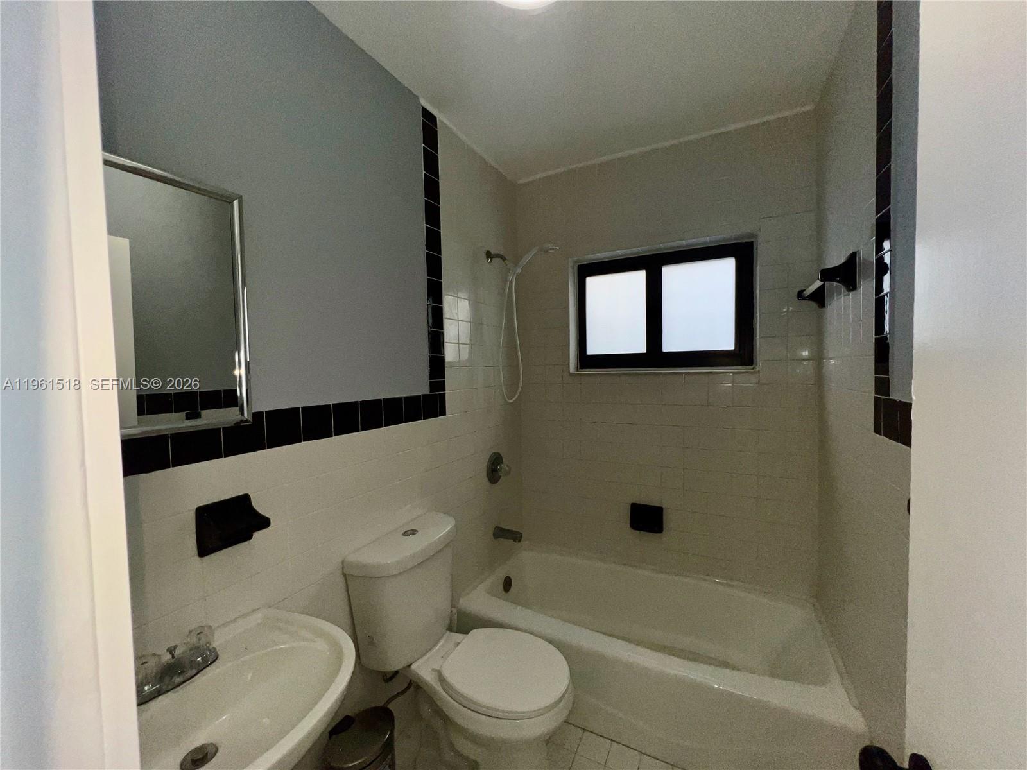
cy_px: 385
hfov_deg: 106.2
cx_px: 514
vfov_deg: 89.9
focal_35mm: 13
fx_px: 386
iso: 25
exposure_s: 1/469
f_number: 1.8
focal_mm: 1.57
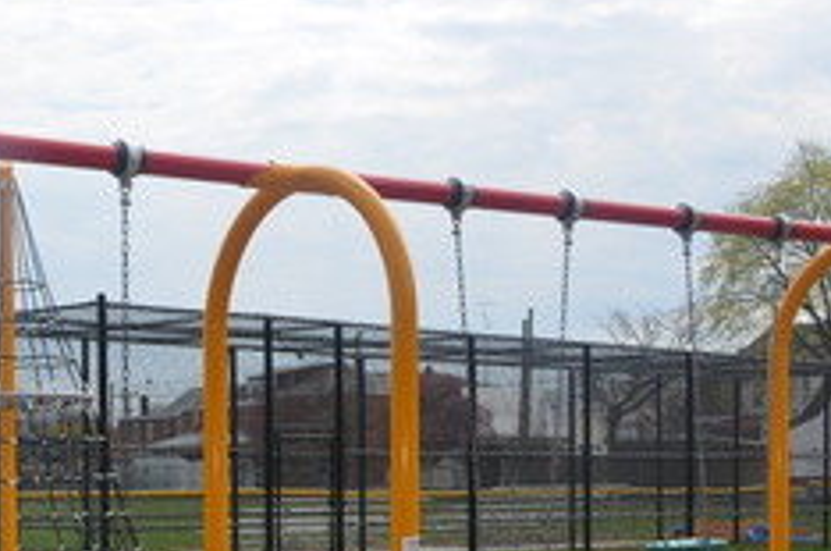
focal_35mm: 73
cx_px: 0
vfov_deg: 18.3
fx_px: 1682
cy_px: 505
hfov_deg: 26.3
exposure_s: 1/250
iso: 100
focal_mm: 20
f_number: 9
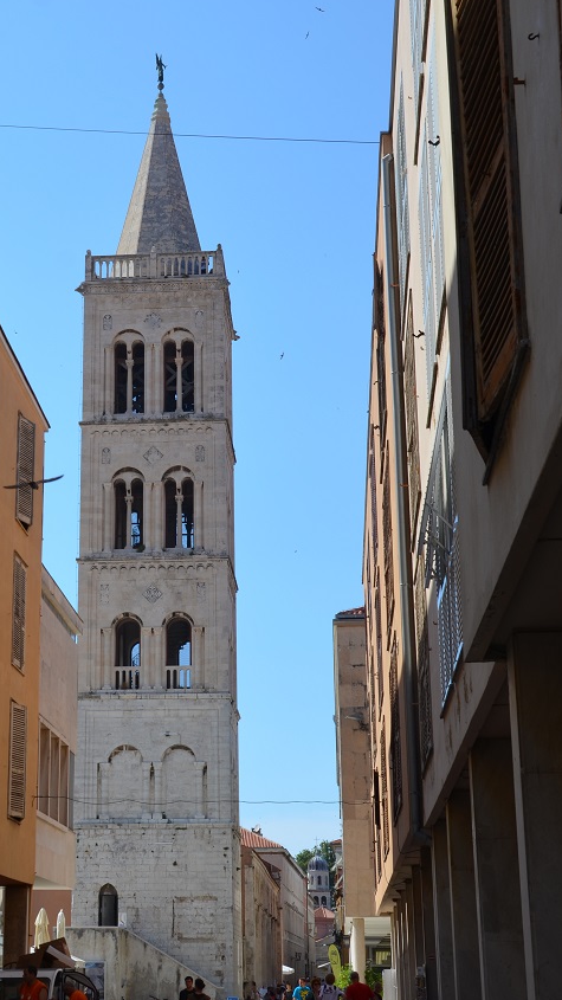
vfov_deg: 34.0
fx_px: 1637
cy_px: 485
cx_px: 114
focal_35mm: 62
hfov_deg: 19.3
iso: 100
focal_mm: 27
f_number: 8
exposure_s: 1/250
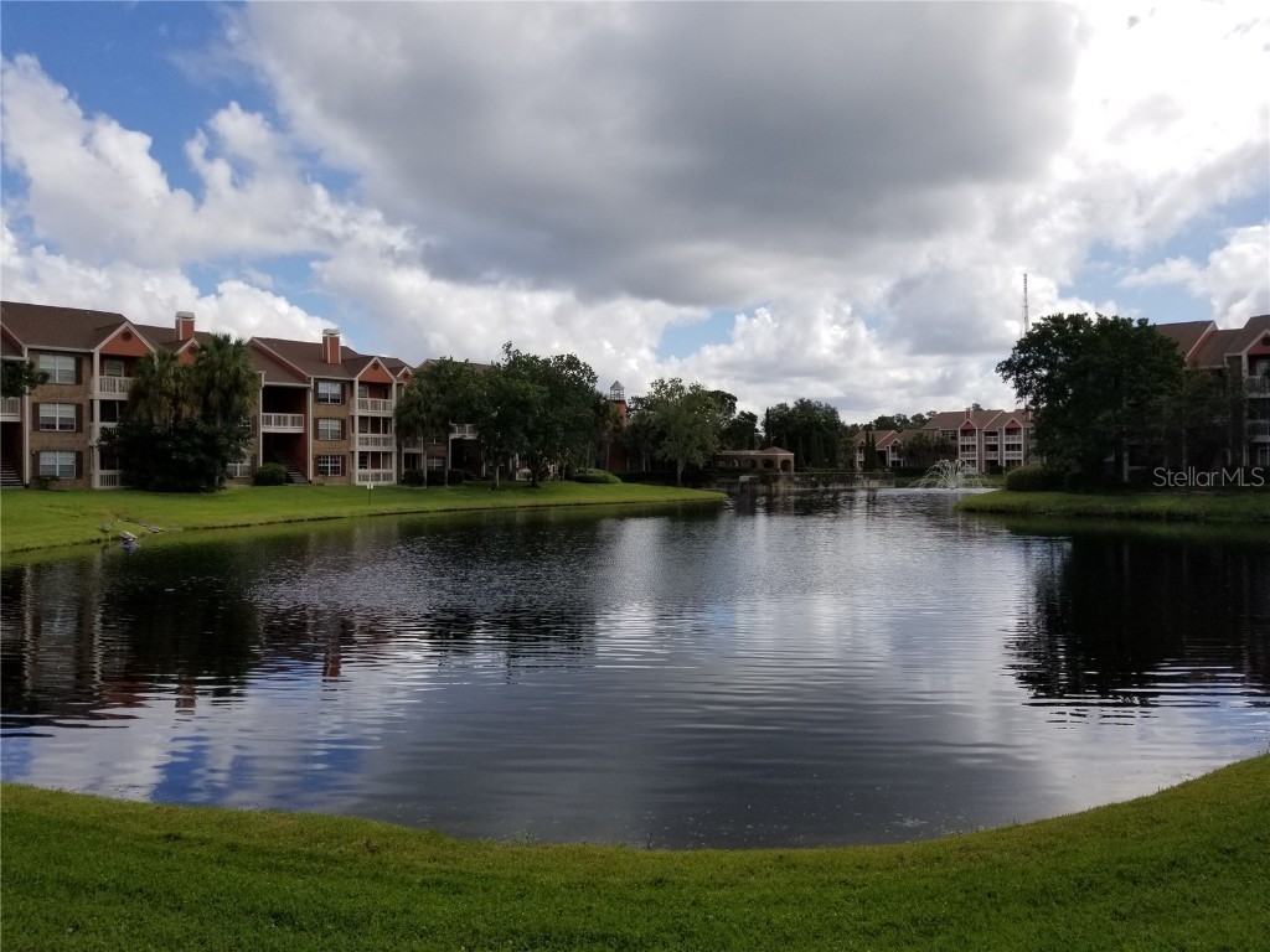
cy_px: 476
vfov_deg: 53.1
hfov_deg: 67.3
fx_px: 954
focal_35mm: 26
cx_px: 635
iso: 50
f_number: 1.7
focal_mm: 4.3
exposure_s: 1/3424
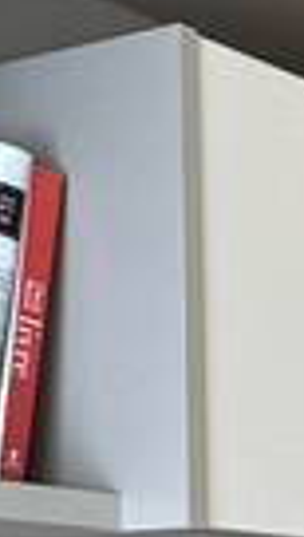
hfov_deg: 8.1
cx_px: 1019
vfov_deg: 16.6
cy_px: 727
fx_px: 1725
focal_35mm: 121
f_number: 2.2
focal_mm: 2.22
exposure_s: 1/120
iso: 160
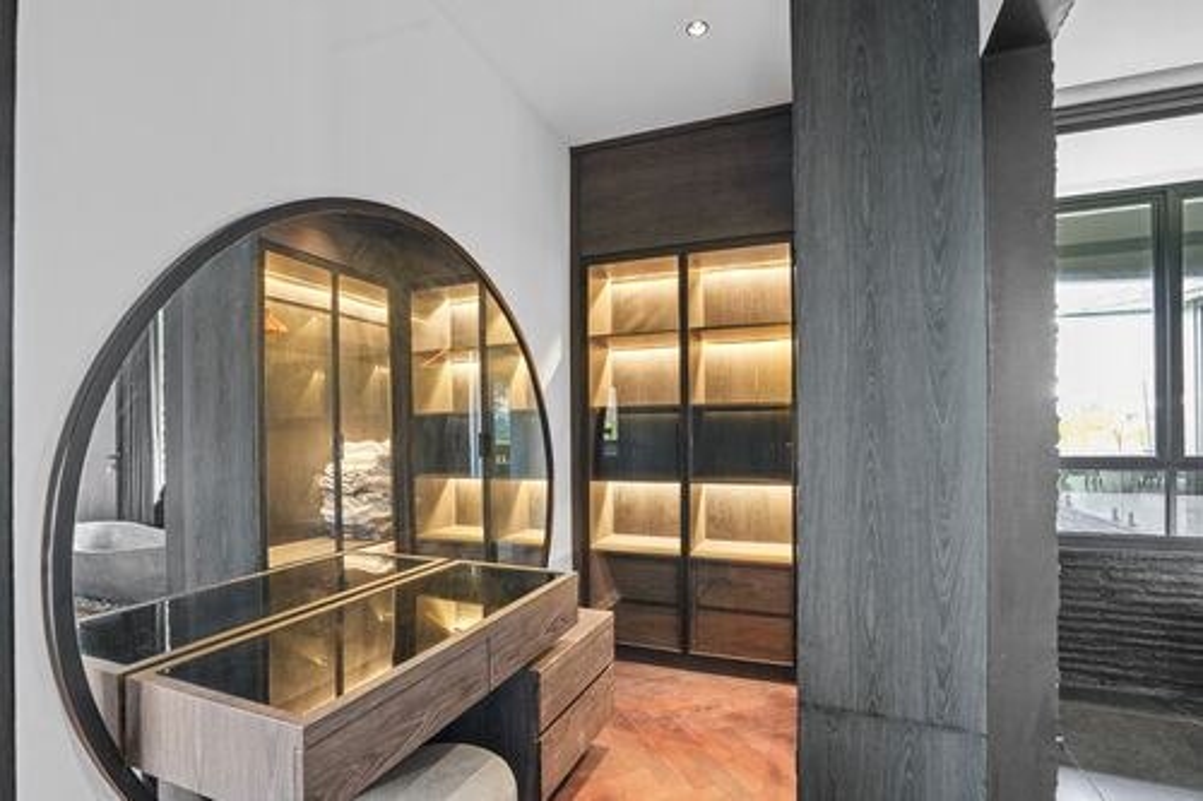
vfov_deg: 73.7
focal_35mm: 16
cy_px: 400
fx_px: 534
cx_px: 602
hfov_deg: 96.8
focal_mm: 16
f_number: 8
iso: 100
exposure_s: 8
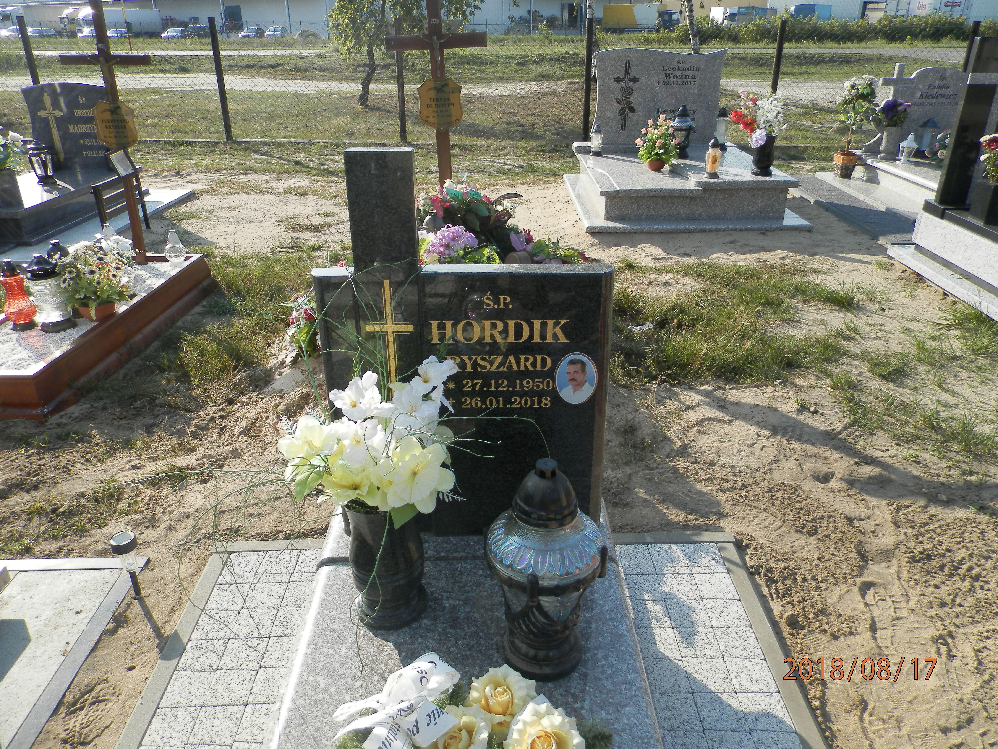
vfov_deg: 54.9
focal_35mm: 25
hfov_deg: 69.4
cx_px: 499
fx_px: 721
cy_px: 374
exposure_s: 1/640
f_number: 3.1
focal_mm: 4.5
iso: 80
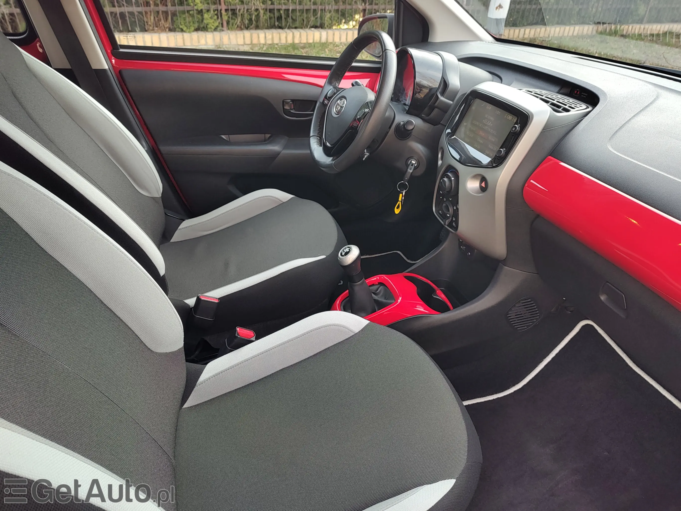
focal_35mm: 23
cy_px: 256
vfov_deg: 58.9
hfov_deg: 73.9
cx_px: 340
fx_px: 452
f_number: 1.8
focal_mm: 5.56
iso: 100
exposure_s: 1/101
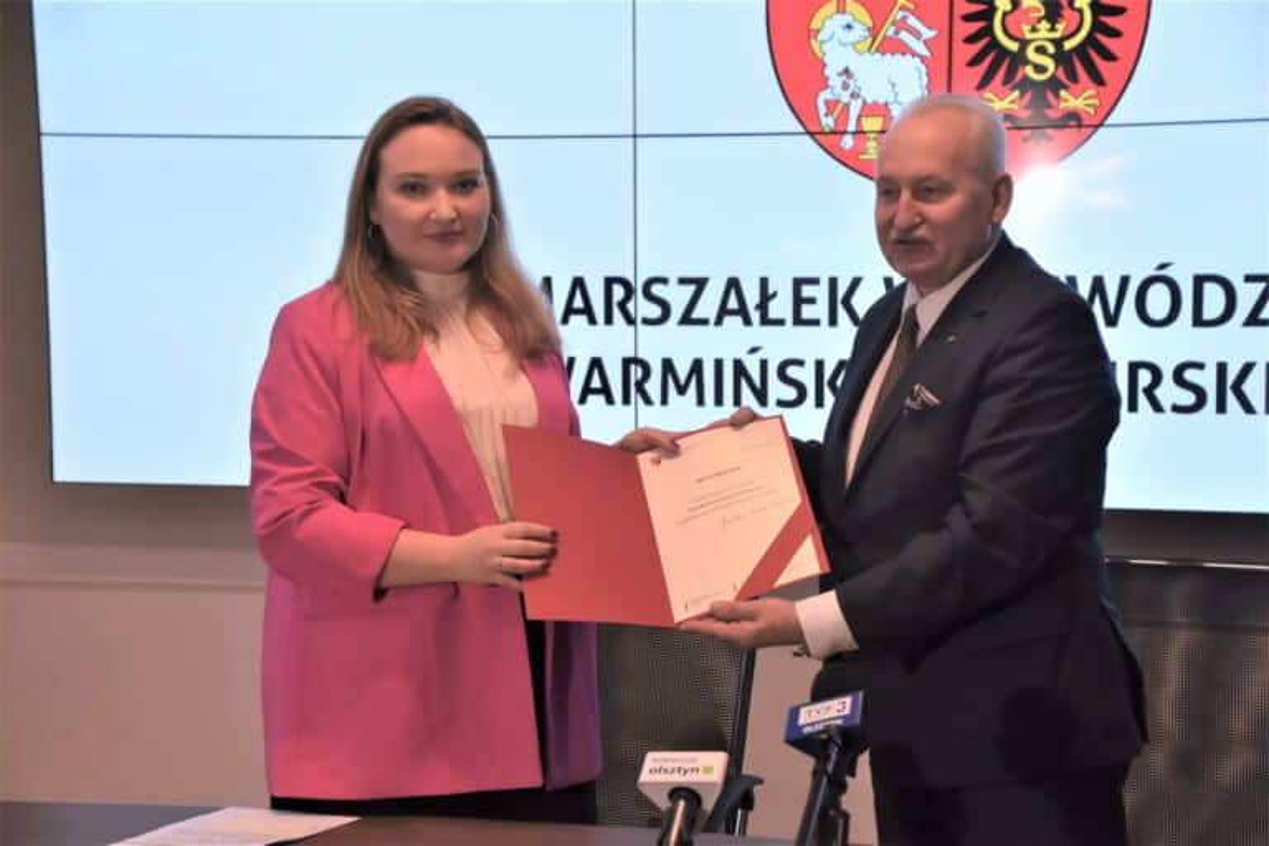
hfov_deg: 10.2
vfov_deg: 6.8
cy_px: 423
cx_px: 634
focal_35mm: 202
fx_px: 7138
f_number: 6
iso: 800
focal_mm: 135
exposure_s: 1/250
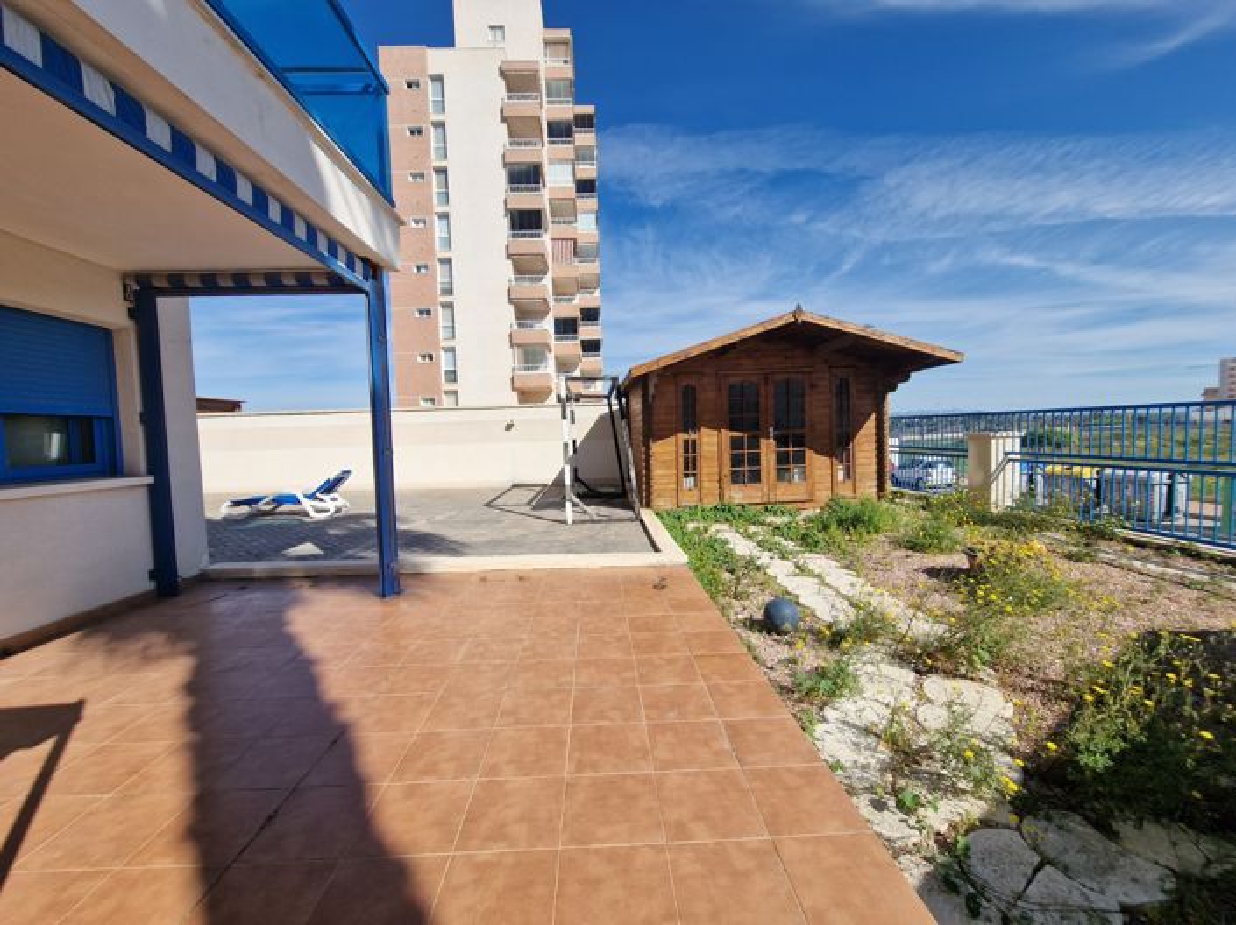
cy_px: 462
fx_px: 464
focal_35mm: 13
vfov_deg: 89.9
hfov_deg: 106.2
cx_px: 618
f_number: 2.2
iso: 50
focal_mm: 2.2
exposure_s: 1/2872
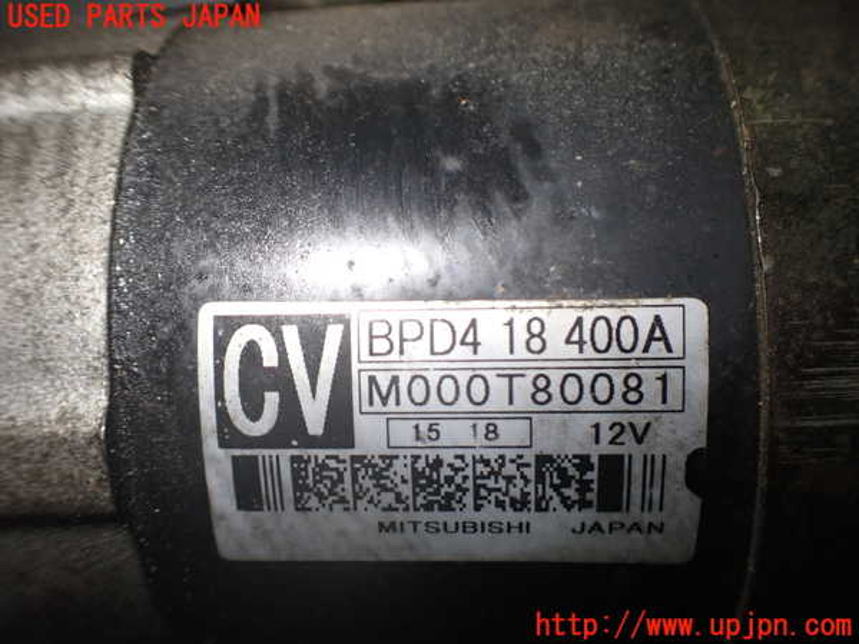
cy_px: 322
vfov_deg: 46.8
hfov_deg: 60.0
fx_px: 744
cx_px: 430
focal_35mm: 30
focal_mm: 5.4
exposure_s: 1/125
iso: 320
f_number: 2.3
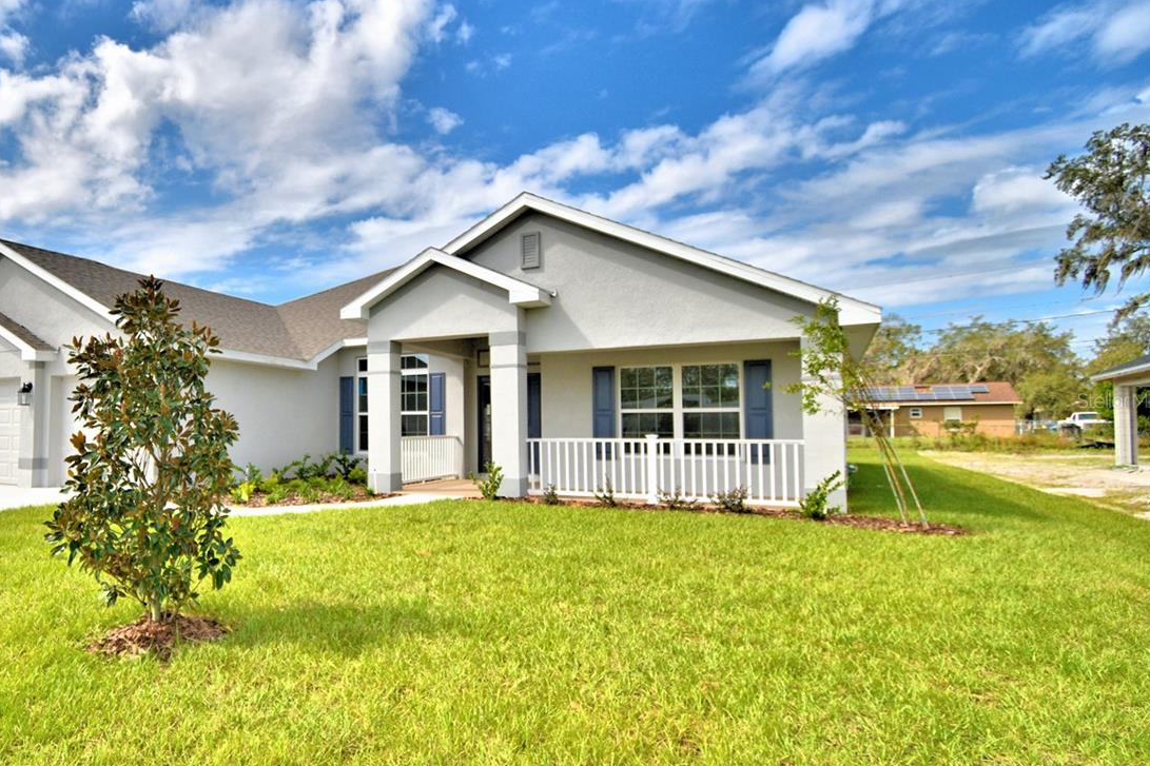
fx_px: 703
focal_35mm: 22
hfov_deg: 74.5
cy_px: 400
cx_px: 328
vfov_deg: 57.2
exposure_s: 1/1600
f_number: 4.5
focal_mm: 10
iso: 100
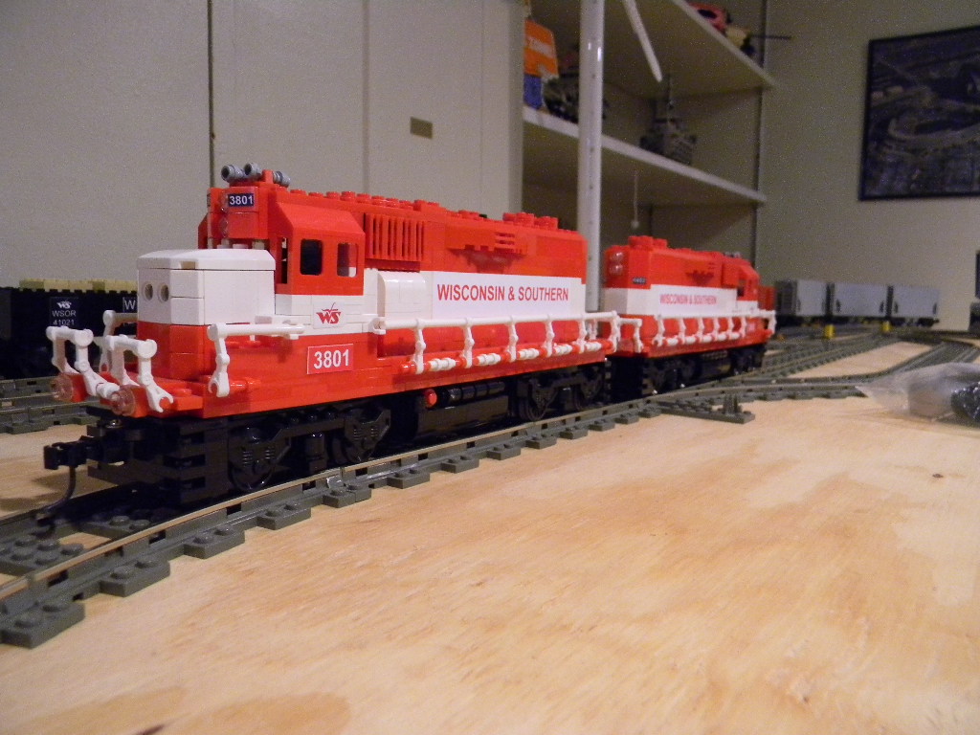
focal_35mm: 28
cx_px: 490
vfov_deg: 49.7
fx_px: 793
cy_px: 368
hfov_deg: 63.4
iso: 400
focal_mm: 5
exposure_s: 1/17
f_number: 3.5
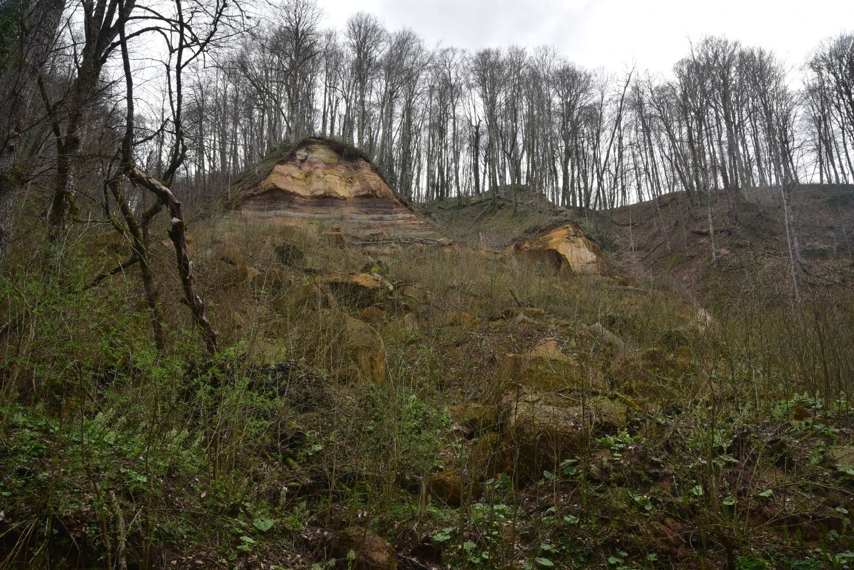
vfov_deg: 27.0
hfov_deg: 39.6
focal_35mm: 50
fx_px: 1186
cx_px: 427
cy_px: 285
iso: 800
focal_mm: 50
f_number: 14
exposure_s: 1/125
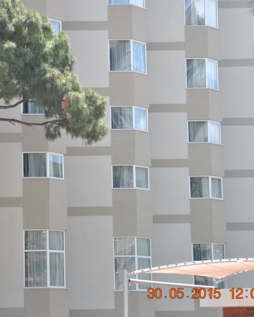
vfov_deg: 13.0
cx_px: 72
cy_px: 158
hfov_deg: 10.4
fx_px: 1391
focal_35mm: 148
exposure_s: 1/400
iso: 200
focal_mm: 70
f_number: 5
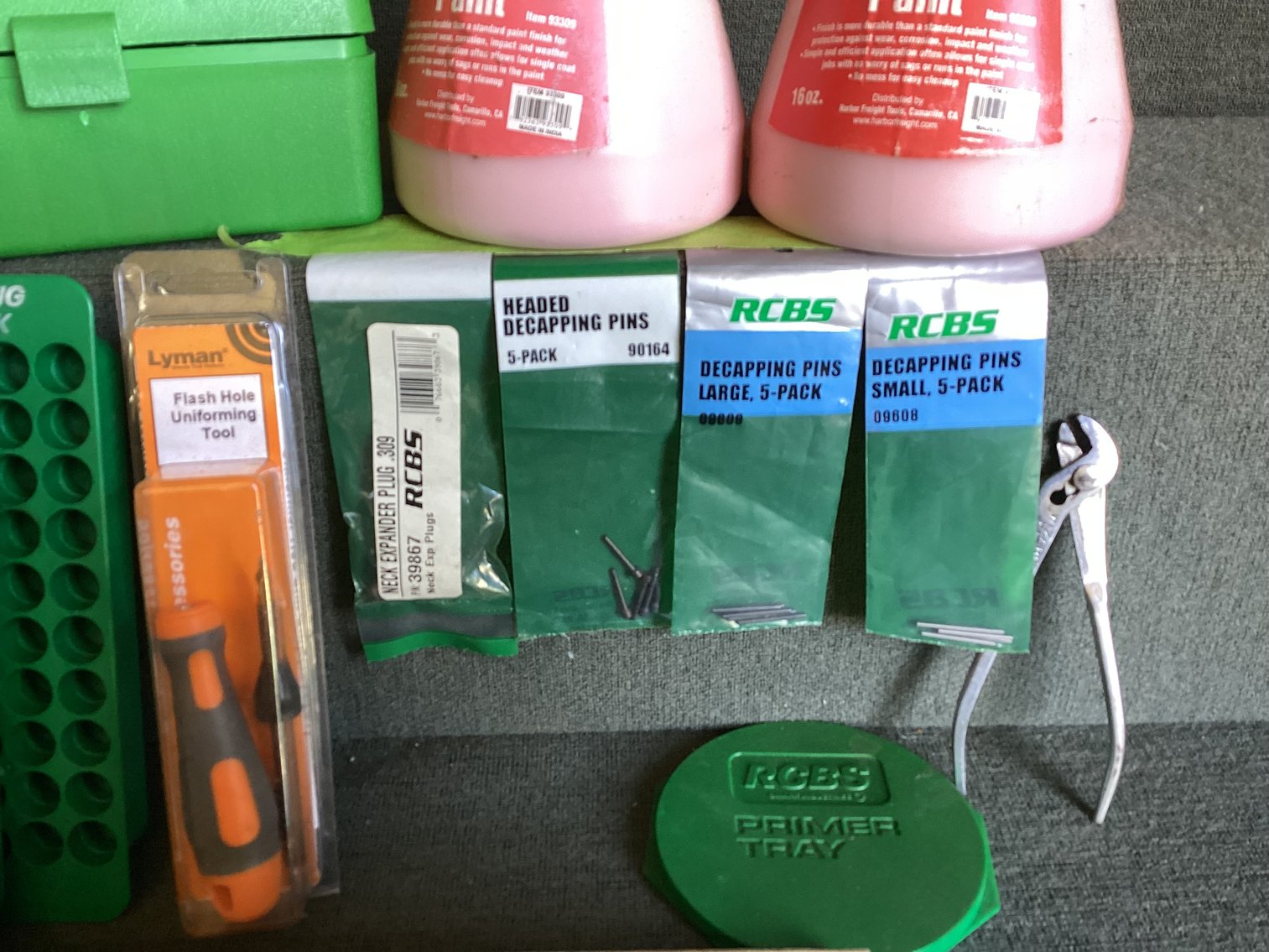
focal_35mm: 31
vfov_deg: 45.4
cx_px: 634
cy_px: 476
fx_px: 1137
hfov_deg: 58.3
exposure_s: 1/50
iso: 160
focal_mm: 3.3
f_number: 2.4
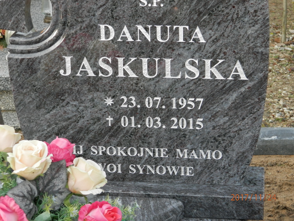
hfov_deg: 18.5
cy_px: 110
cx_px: 147
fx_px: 900
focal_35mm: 106
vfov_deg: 14.0
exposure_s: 1/50
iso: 200
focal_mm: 19
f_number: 4.5
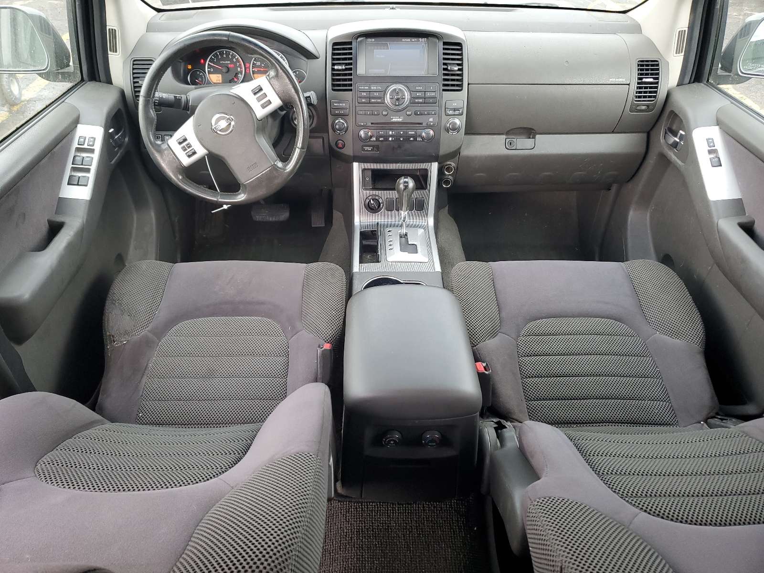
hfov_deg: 67.3
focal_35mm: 26
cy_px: 286
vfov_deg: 53.1
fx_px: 574
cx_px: 382
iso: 65
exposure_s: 1/60.2
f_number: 1.5
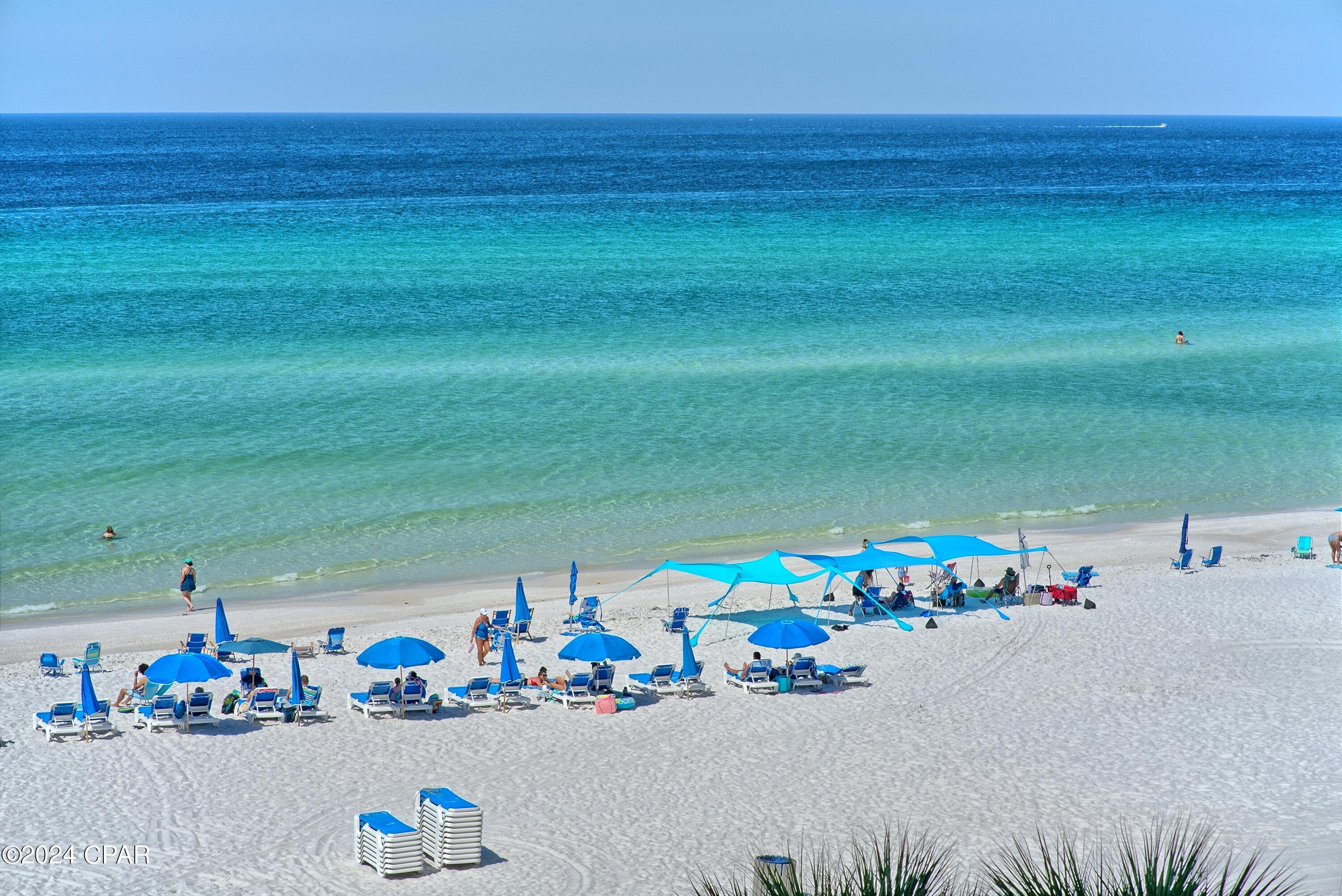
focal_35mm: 85
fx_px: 3169
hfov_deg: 23.9
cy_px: 448
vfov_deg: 16.1
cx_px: 671
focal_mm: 85
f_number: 10
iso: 100
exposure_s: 1/320
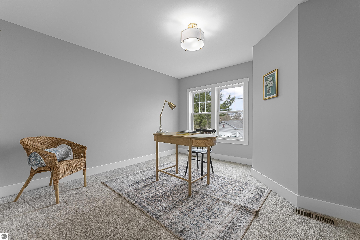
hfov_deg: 101.9
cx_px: 180
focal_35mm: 15
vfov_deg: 78.9
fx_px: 146
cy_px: 120
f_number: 6.3
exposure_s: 1/25
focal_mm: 14.6
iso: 640
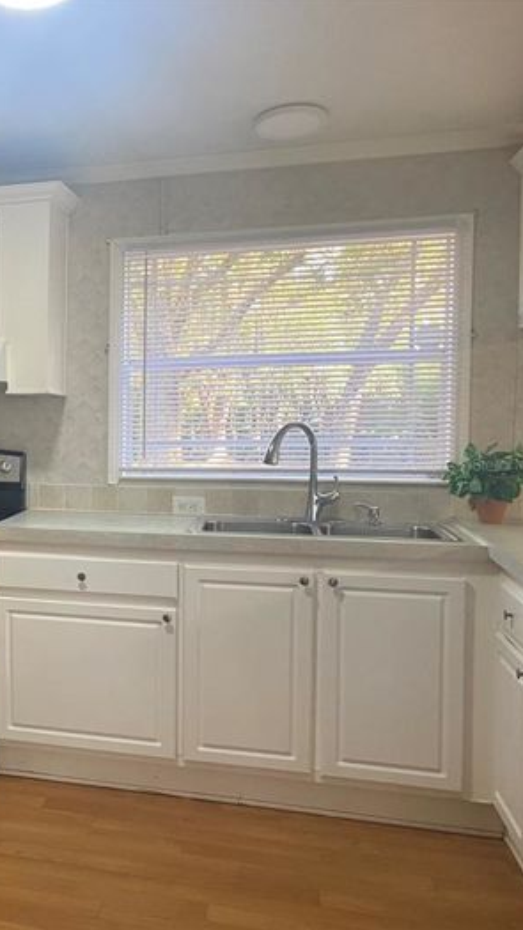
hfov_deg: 27.9
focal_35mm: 38
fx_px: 938
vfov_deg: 52.8
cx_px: -79
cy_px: 464
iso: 160
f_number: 1.8
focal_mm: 4.25
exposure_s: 1/60
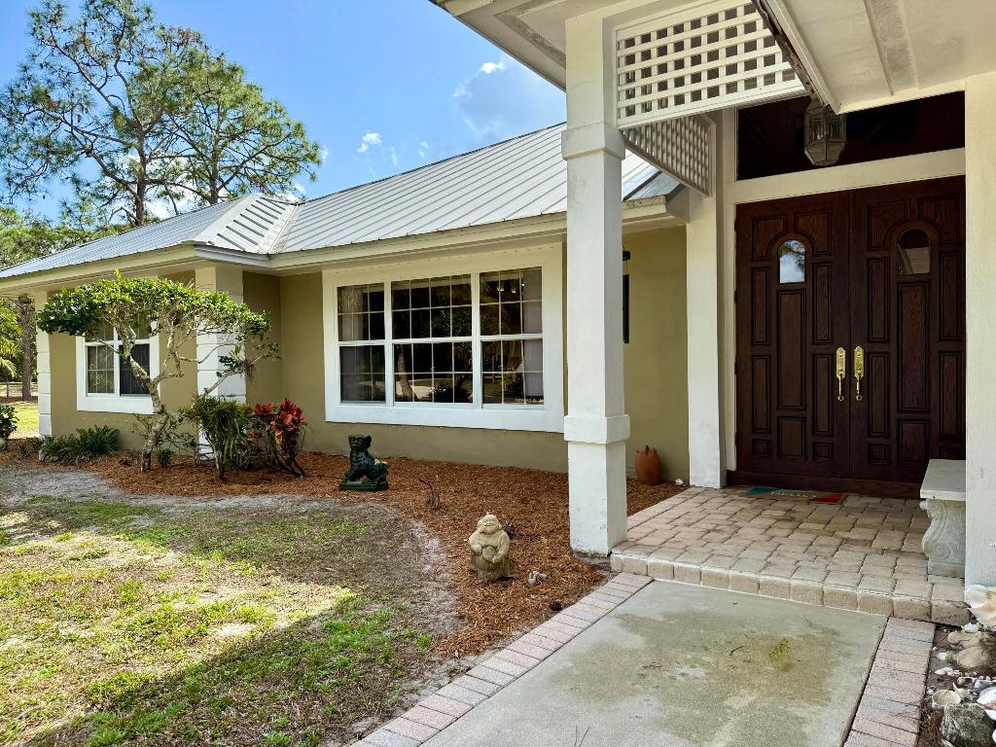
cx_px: 498
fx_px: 691
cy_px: 374
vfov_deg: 56.8
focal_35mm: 24
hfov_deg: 71.6
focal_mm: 6.76
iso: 100
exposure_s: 1/2370
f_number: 1.78
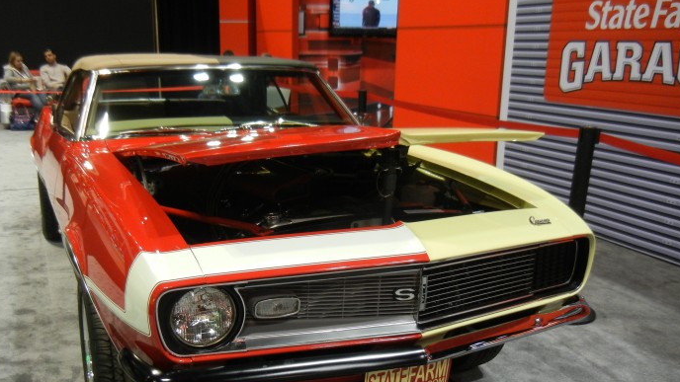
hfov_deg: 52.6
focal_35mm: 38
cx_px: 290
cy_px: 228
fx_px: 685
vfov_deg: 31.1
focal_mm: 5.4
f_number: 3.5
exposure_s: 1/35.8
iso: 400
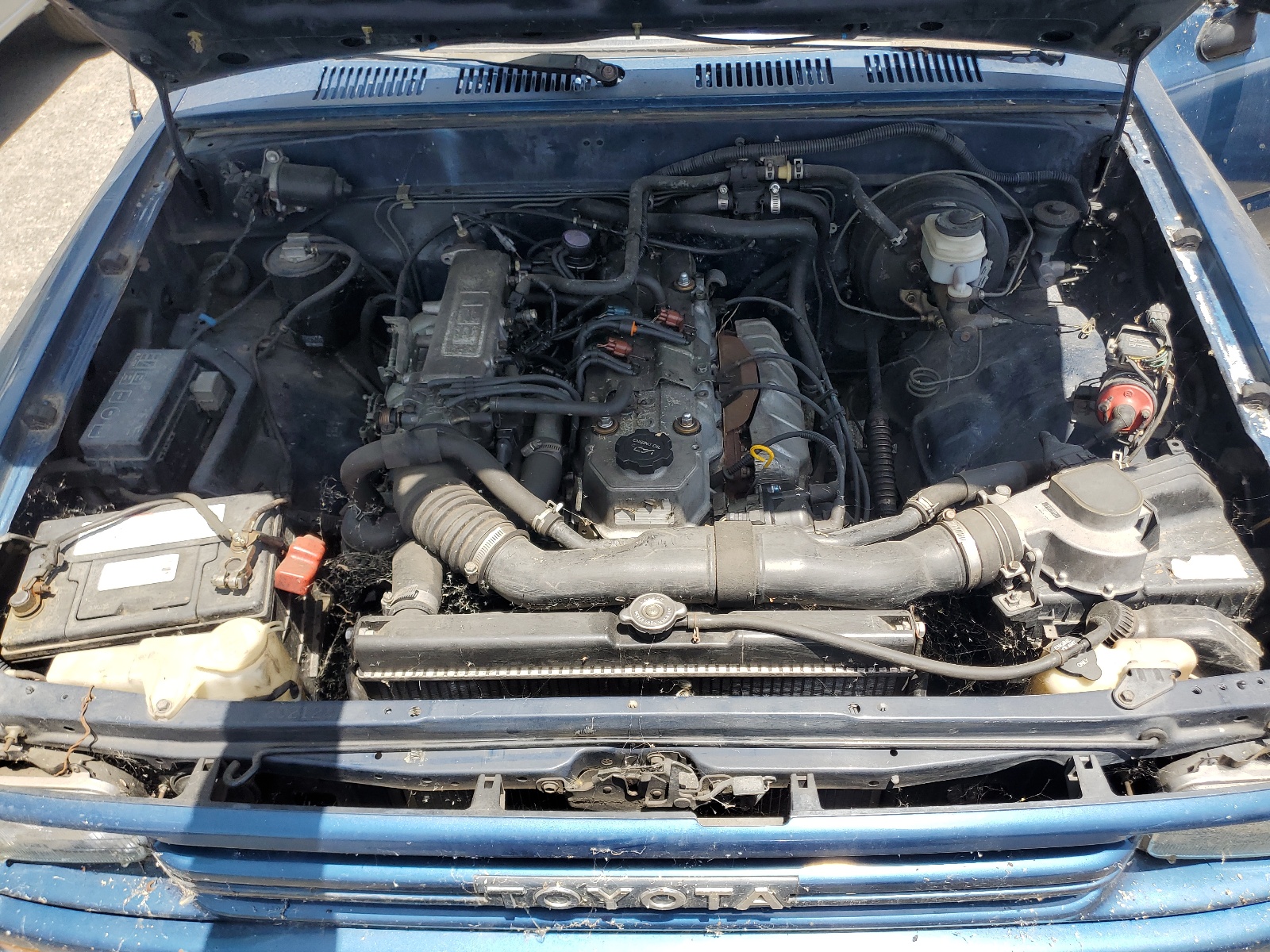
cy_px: 476
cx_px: 635
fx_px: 954
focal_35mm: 26
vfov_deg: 53.1
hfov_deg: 67.3
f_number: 1.5
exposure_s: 1/1250
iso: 50
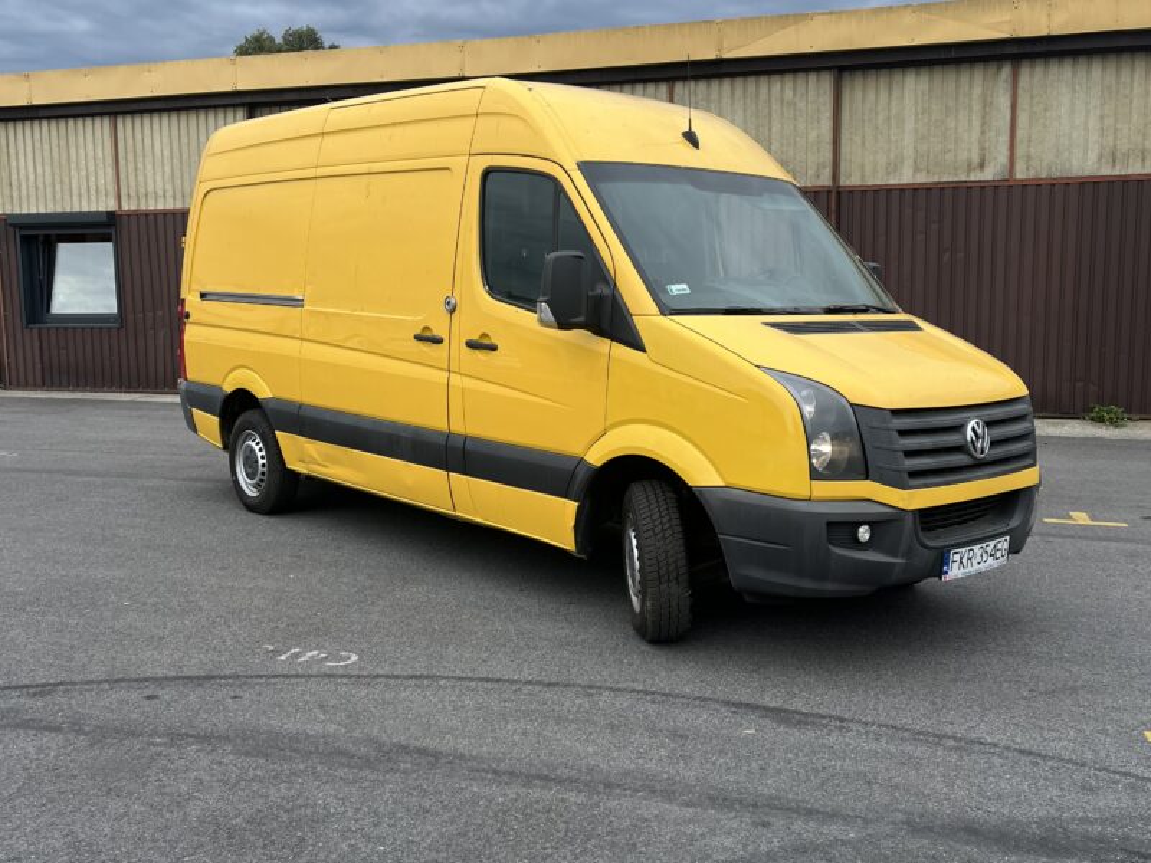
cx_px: 576
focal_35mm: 26
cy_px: 432
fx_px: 865
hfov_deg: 67.3
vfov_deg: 53.1
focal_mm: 5.1
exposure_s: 1/1721
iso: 50
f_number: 1.6
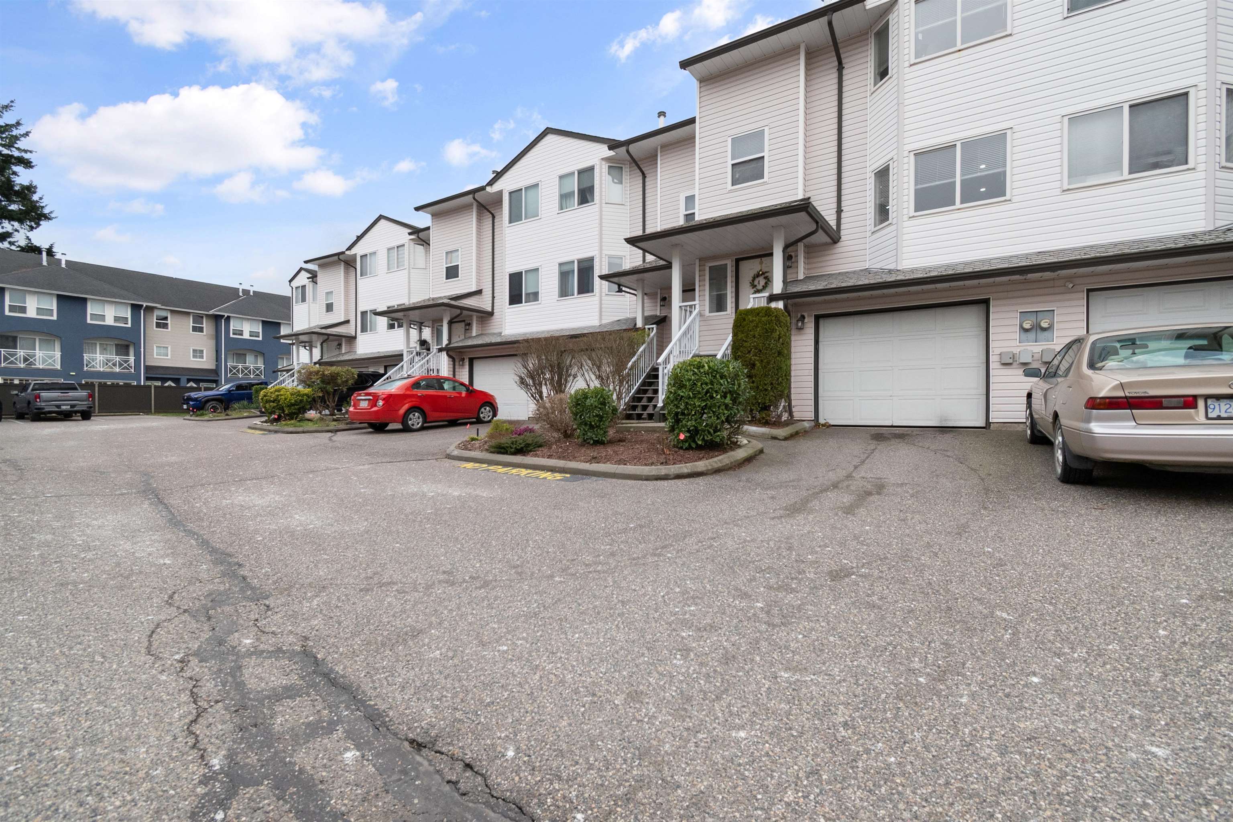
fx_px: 514
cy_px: 411
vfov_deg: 77.3
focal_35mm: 15
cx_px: 616
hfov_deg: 100.4
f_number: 7.1
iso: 200
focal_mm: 10
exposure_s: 1/800
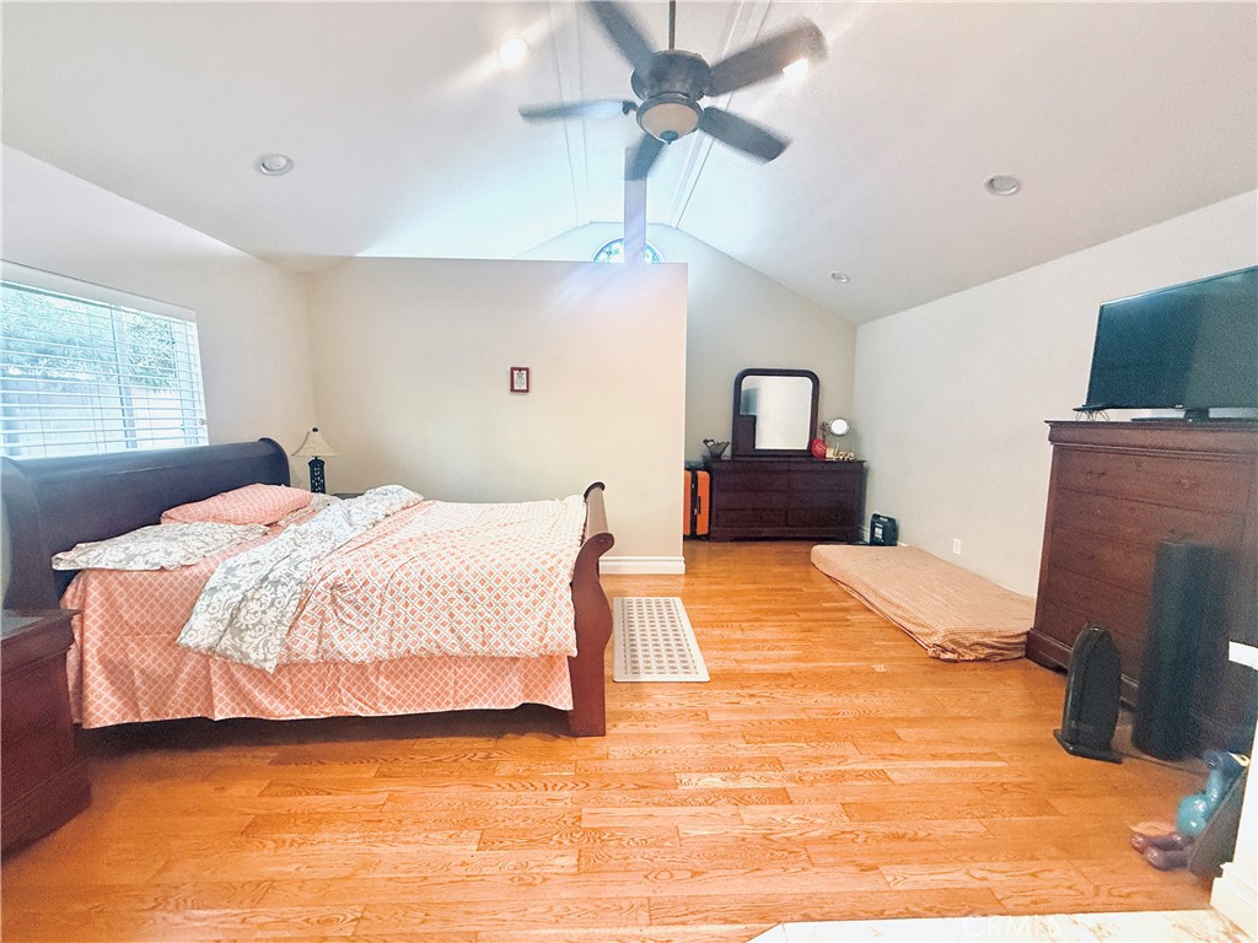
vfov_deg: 85.7
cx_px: 629
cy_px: 472
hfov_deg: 102.1
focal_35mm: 14
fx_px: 509
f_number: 2.2
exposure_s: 1/60
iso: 500
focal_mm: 2.22
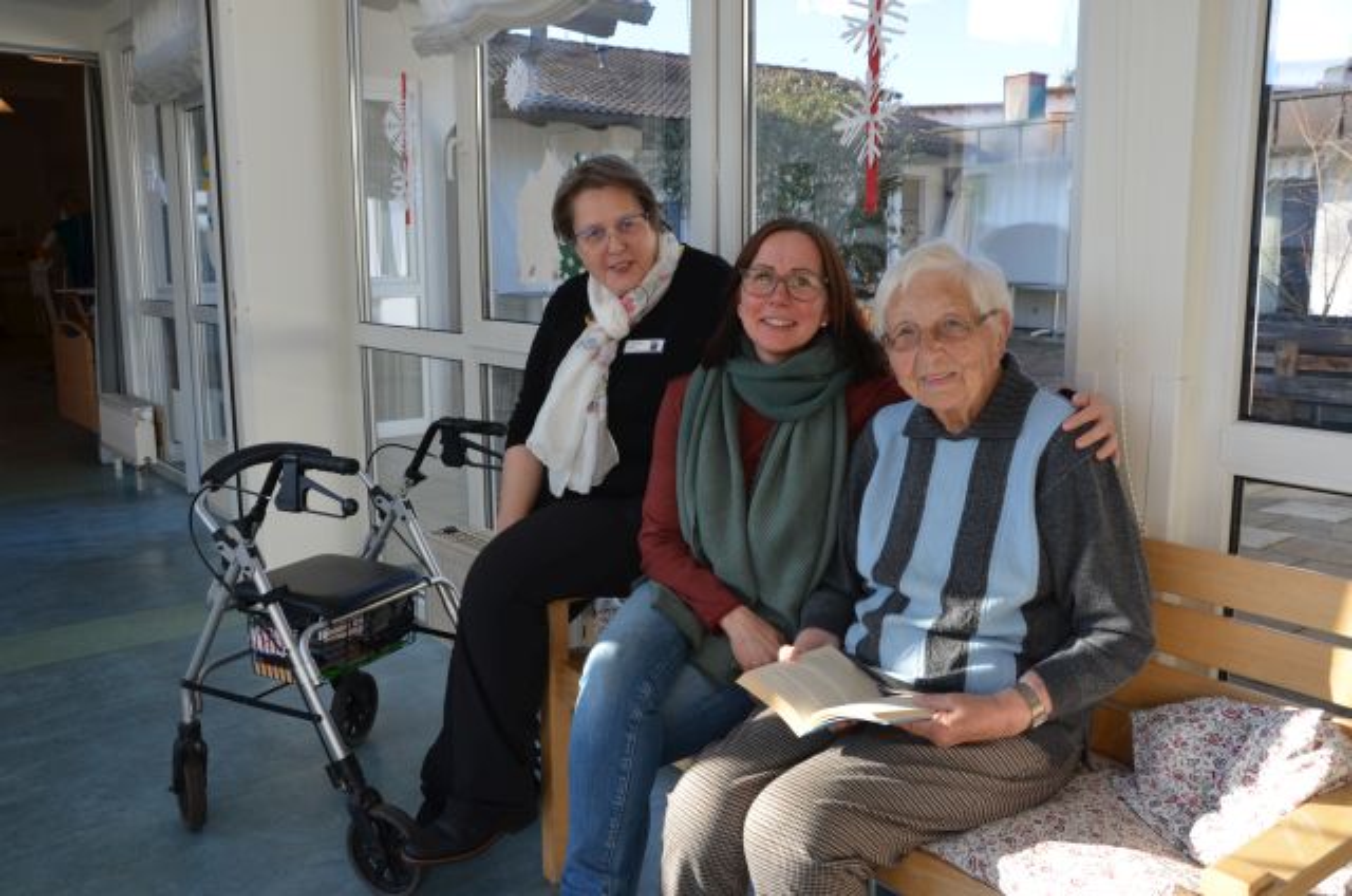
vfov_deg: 41.5
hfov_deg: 59.6
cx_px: 676
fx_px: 1181
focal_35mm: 32
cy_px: 448
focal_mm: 21
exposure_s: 1/160
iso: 200
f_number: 6.3
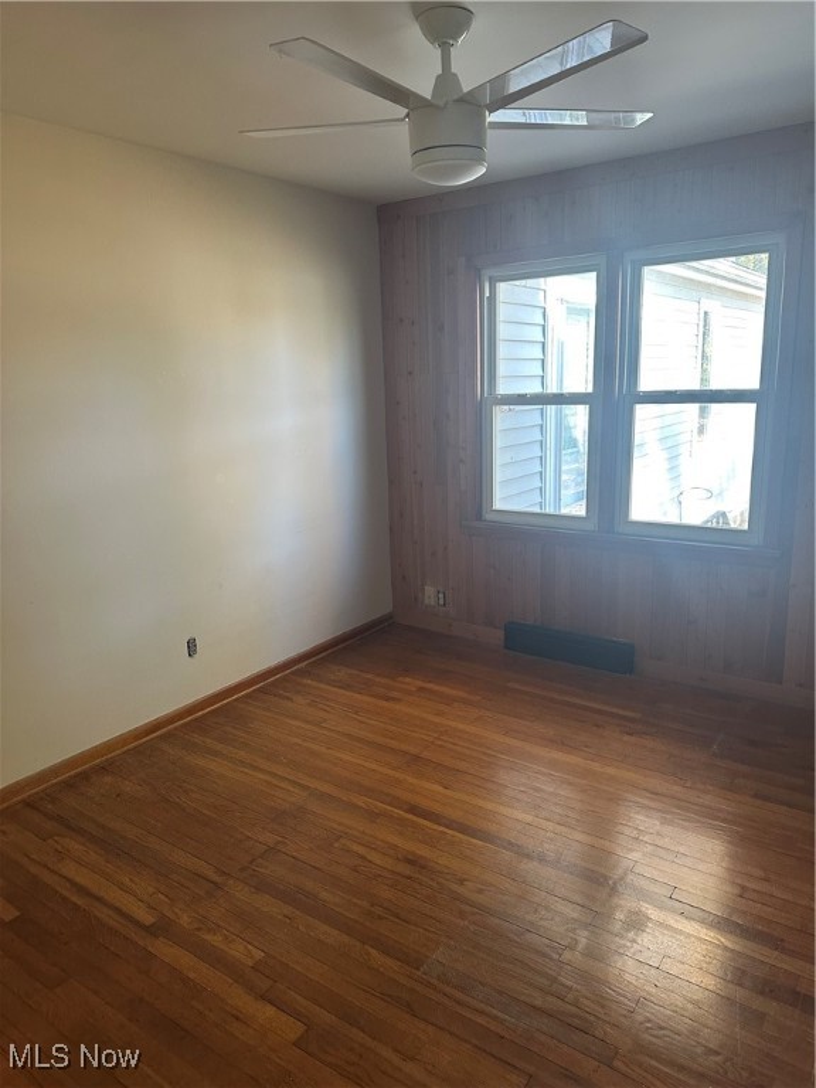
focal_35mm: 24
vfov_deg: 71.6
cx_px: 408
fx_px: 754
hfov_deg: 56.8
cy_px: 544
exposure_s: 1/65
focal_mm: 6.86
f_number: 1.78
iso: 250
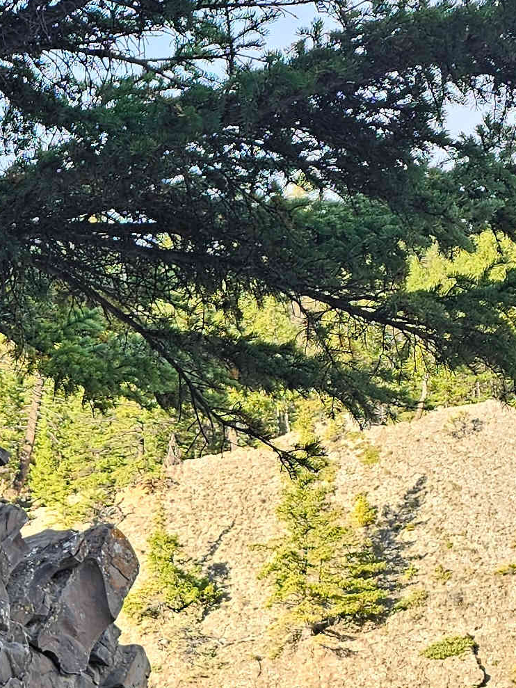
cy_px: 535
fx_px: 1848
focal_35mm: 93
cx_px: -284
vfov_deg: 20.9
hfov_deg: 14.7
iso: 25
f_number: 1.7
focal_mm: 6.3
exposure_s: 1/180
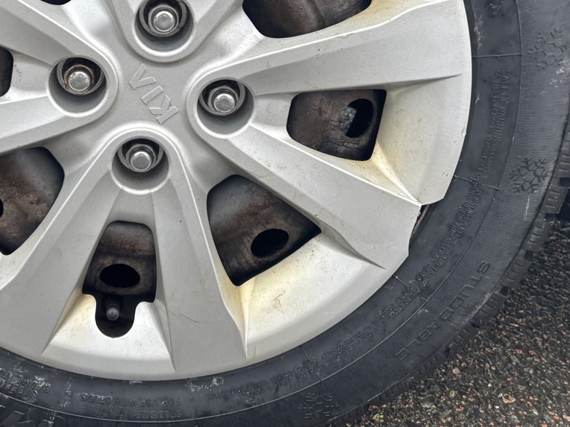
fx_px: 807
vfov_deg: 28.6
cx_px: 166
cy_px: 45
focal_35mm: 49
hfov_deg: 38.2
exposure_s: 1/121
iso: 80
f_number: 1.6
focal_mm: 5.96
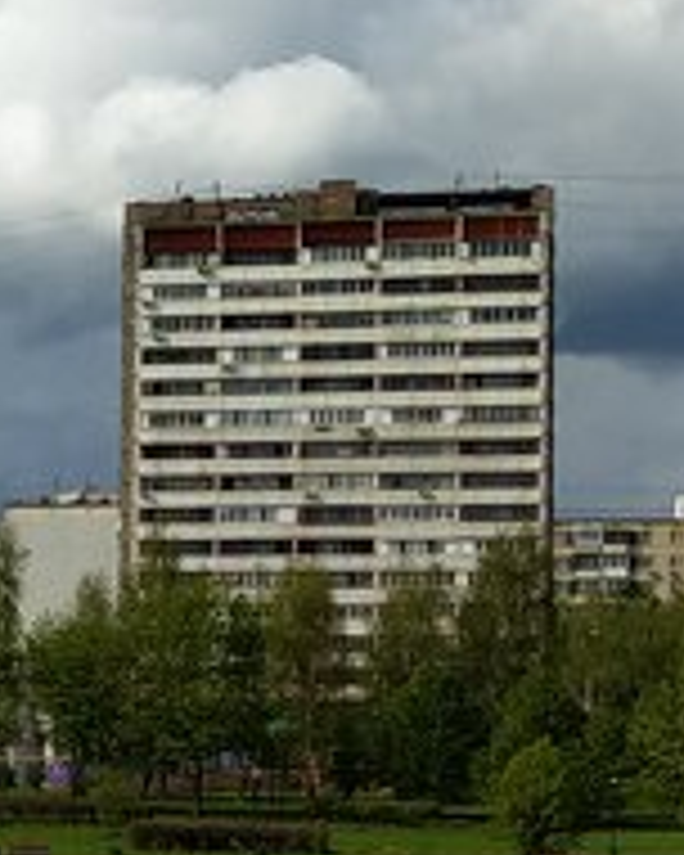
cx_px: -932
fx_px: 3340
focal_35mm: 132
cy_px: 686
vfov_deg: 14.5
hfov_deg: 10.2
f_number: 1.9
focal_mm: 3.94
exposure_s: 1/3258
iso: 100
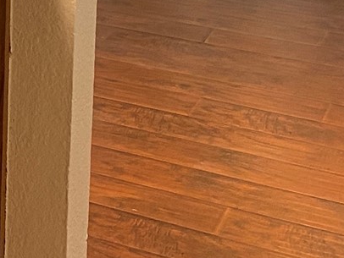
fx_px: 1303
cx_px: -475
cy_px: -235
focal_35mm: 131
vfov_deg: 10.5
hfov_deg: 12.1
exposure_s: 1/60
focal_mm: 4.25
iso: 125
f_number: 1.8
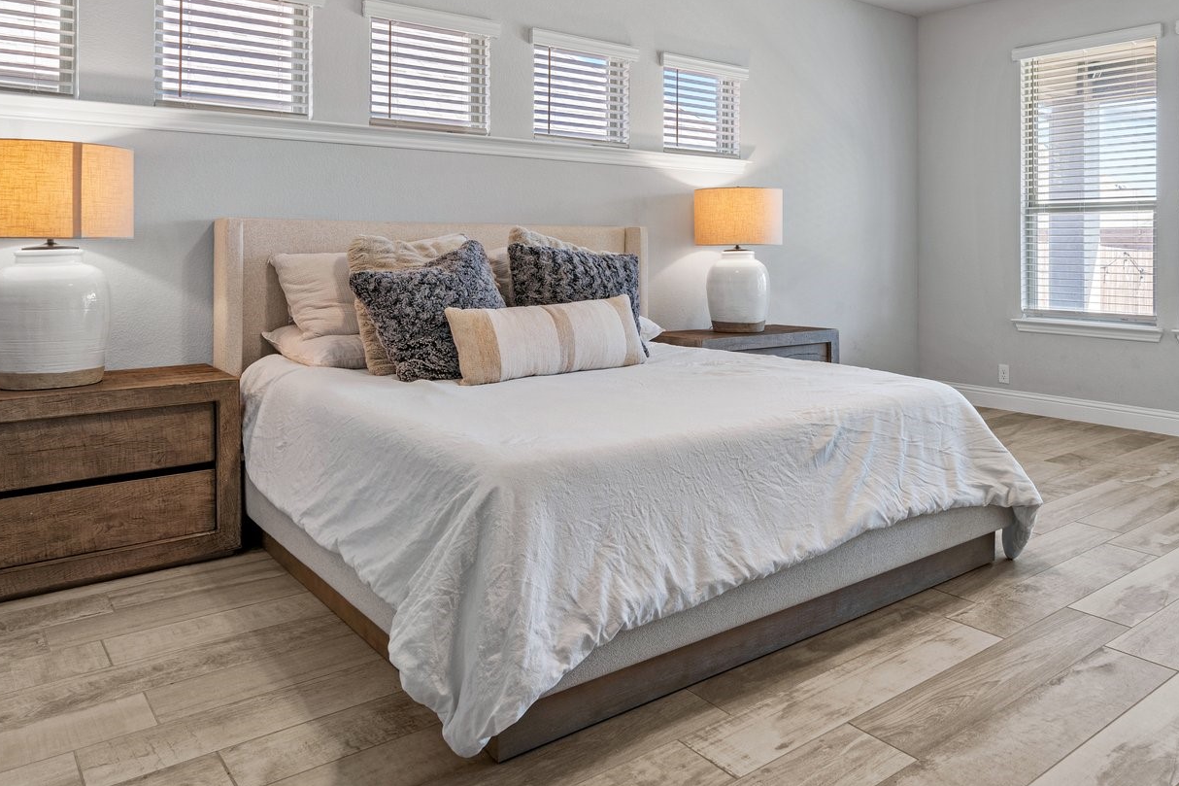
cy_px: 262
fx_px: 884
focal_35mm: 27
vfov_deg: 47.2
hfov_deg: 66.6
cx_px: 718
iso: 250
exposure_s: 1
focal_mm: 16
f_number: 9
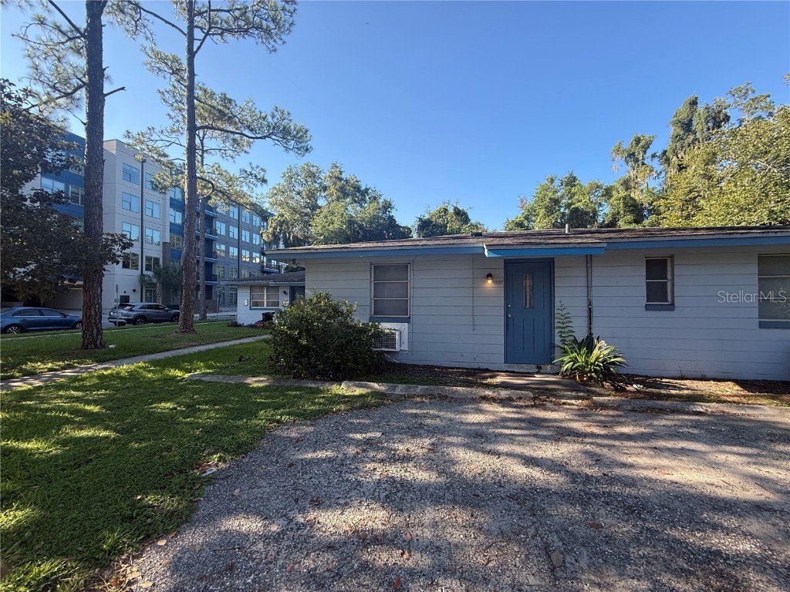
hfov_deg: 102.1
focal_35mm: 14
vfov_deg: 85.7
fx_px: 320
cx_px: 395
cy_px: 296
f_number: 2.2
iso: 64
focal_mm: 2.22
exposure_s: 1/442
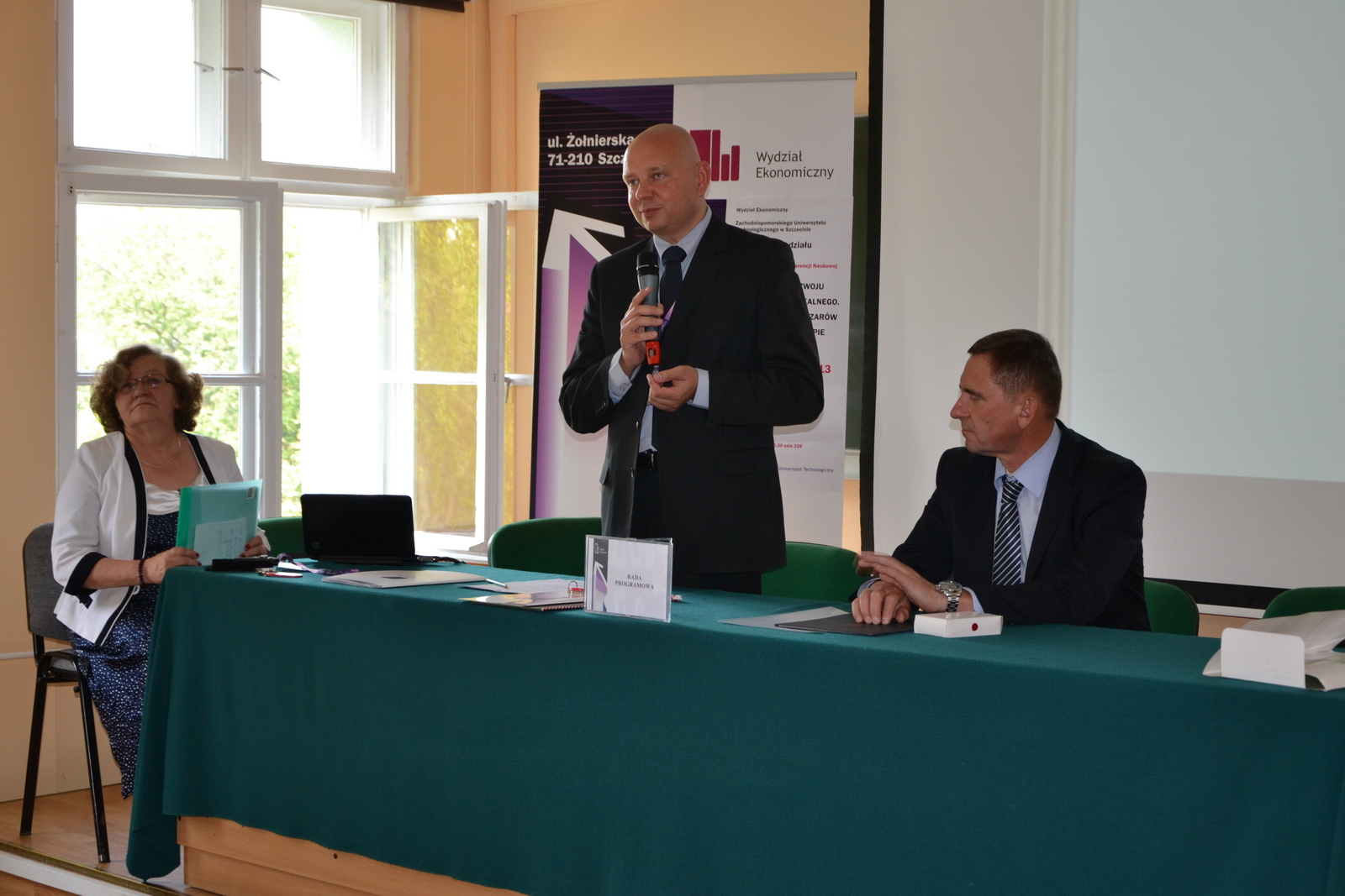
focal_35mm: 60
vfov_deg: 22.6
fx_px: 2242
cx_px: 672
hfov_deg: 33.4
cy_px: 448
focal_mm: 40
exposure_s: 1/80
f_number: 4.5
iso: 400
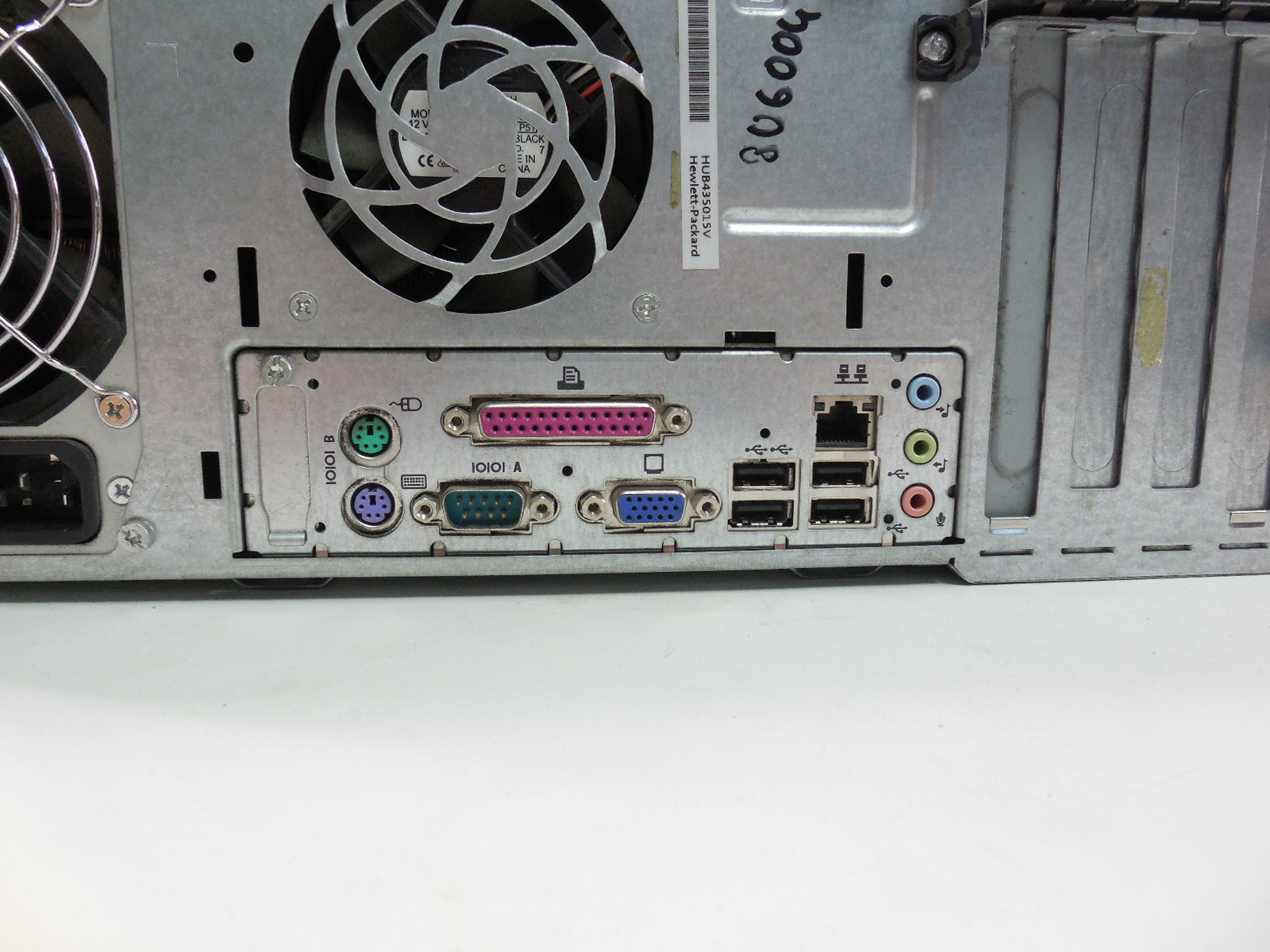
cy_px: 476
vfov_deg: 53.1
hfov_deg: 67.3
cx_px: 635
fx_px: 954
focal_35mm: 26
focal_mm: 4.6
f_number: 3.5
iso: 280
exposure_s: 1/30
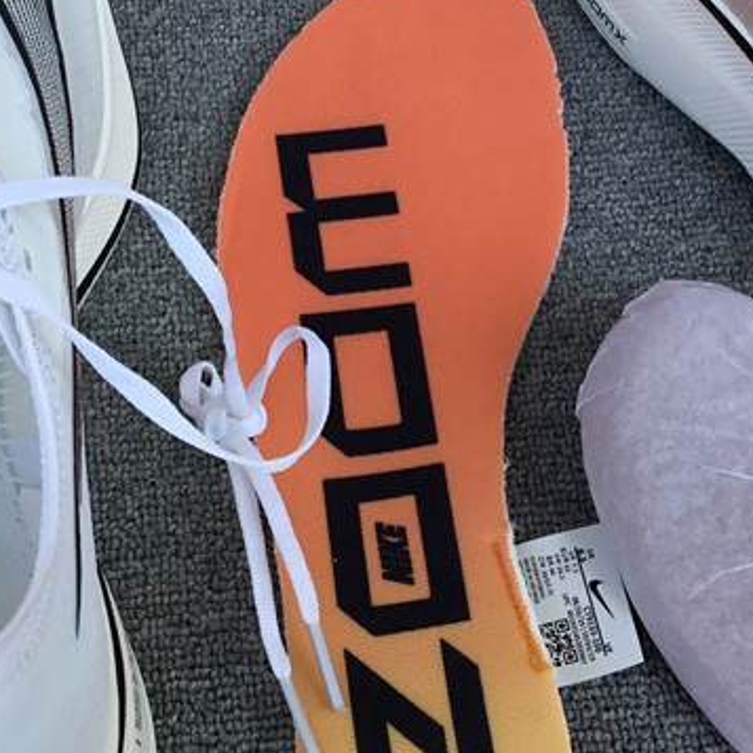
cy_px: 317
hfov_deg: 25.0
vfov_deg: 25.0
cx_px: 348
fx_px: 1698
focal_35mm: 69
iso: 25
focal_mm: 3.3
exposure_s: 1/215
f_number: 2.4
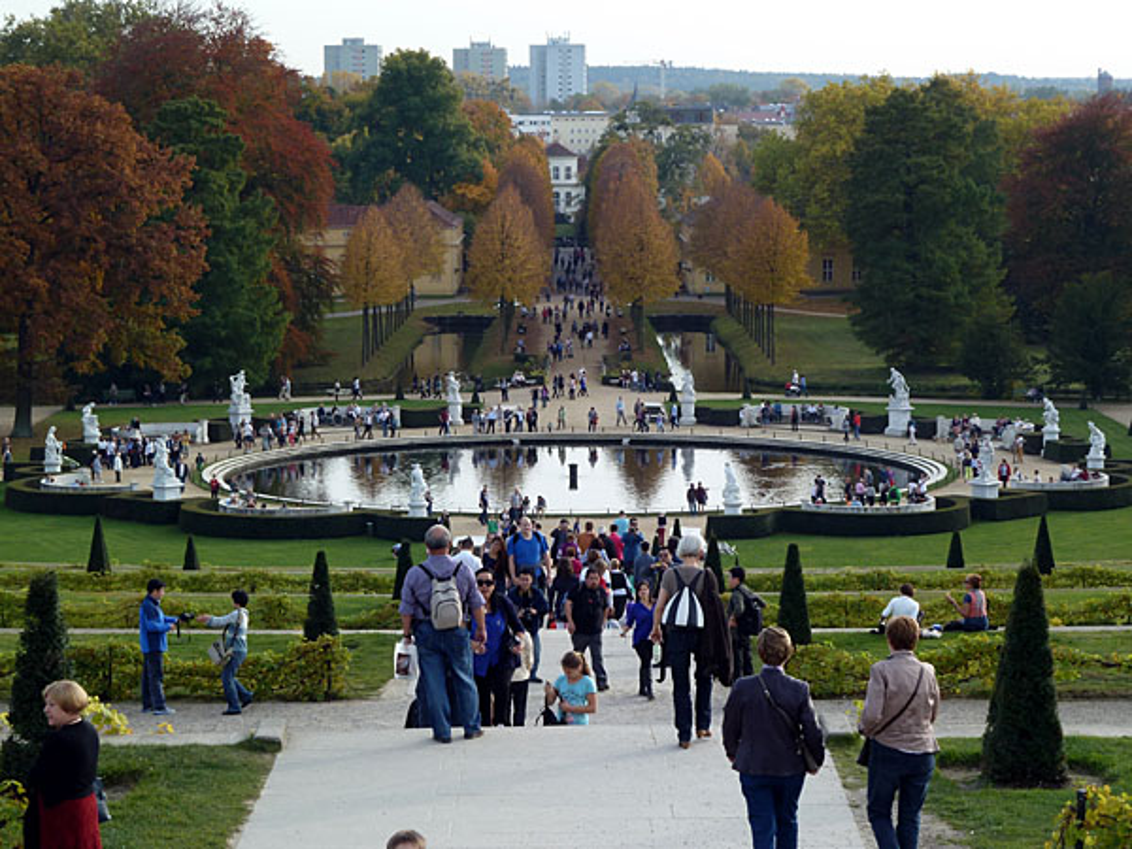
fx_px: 3401
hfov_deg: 18.9
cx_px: 566
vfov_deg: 14.2
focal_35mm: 104
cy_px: 424
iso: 80
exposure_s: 1/125
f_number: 4.3
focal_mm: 17
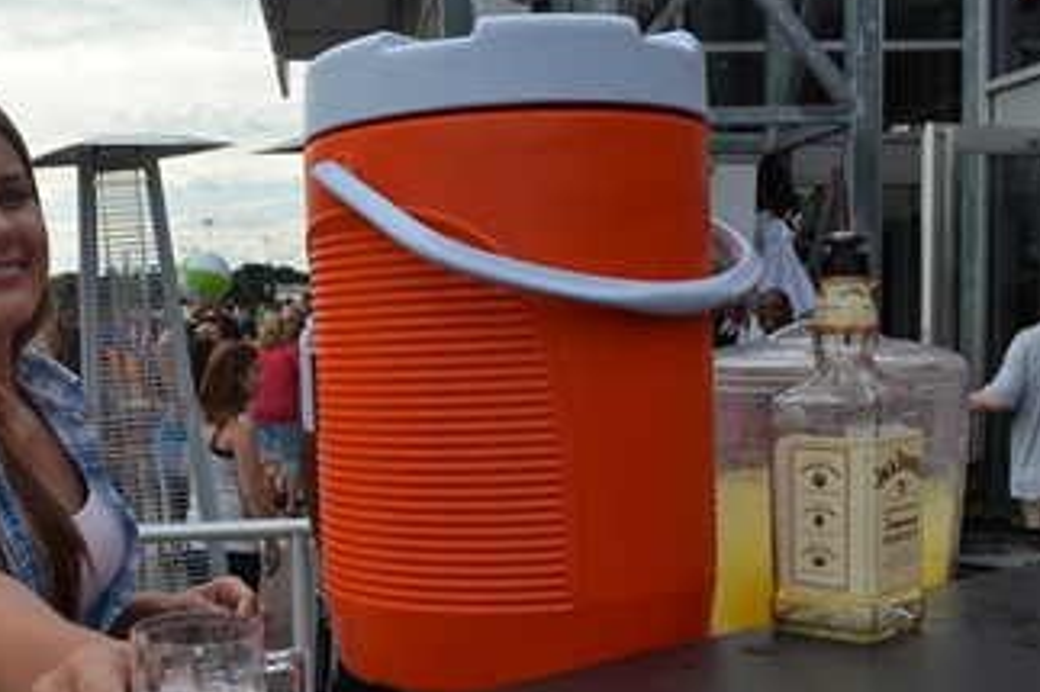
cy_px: 436
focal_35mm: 46
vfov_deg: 29.1
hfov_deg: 42.5
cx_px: 402
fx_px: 1328
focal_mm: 18
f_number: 5.6
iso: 125
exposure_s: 1/125
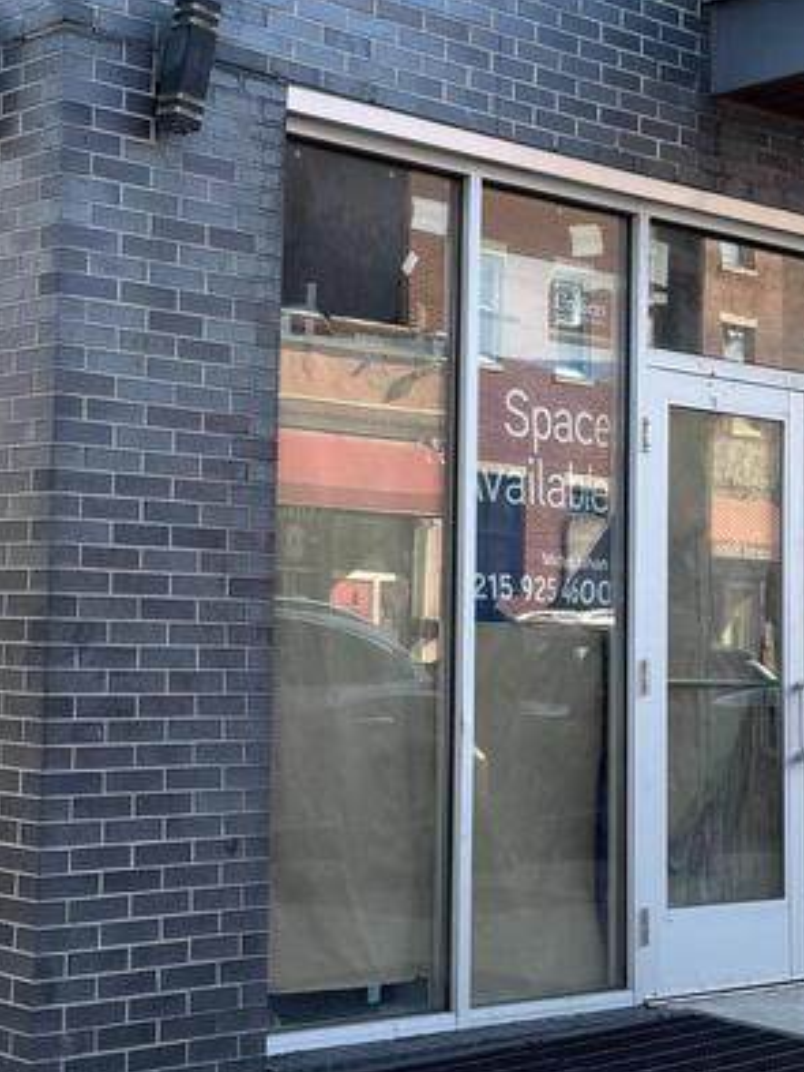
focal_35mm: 66
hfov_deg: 22.2
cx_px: 251
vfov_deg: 29.4
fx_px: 2043
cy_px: 475
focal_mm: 6.76
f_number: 1.78
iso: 80
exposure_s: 1/792
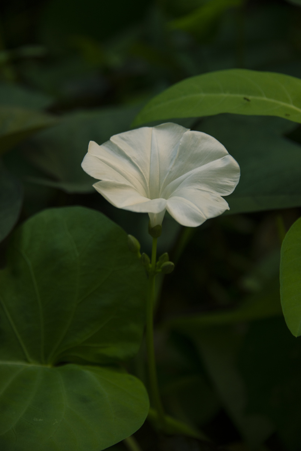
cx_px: 150
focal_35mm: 135
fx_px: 1693
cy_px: 226
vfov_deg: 15.2
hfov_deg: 10.2
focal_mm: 135
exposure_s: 1/2500
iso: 800
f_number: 5.6
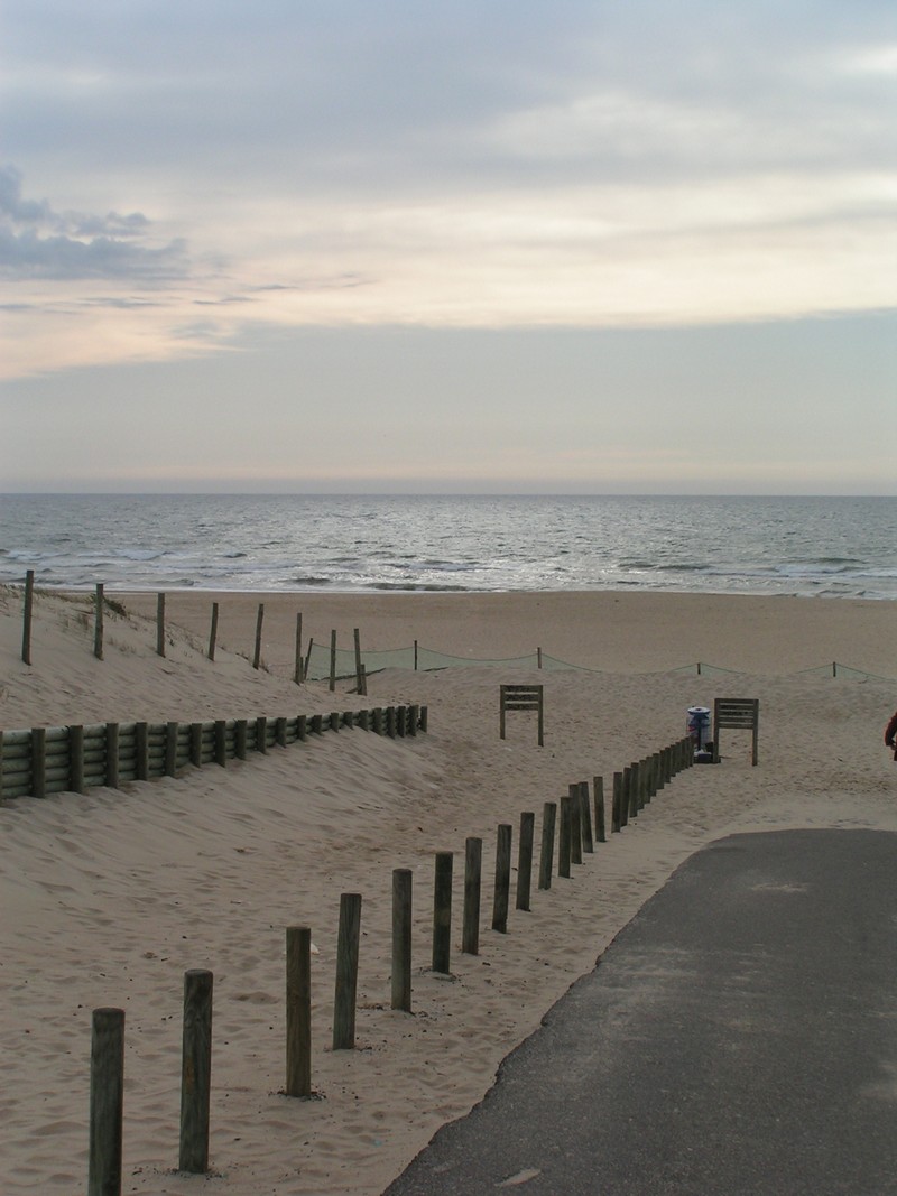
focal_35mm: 60
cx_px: 448
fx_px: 2073
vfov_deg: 32.2
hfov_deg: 24.4
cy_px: 598
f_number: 6.3
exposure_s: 1/400
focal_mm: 9.2
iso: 50
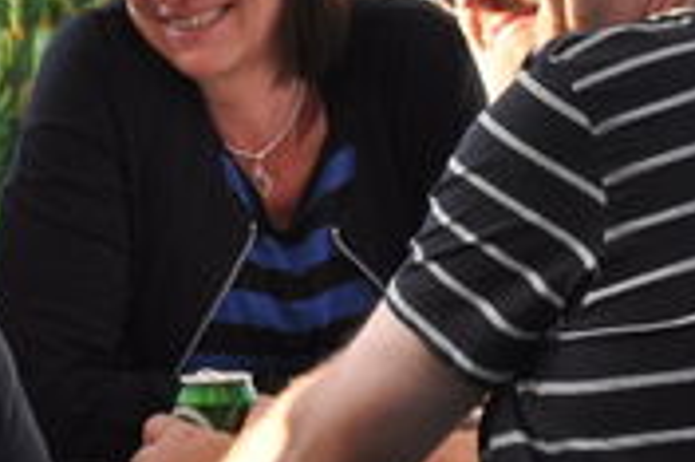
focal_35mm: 510
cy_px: -523
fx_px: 9842
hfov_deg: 4.0
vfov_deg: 2.7
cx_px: 1303
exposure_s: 1/80
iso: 320
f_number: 6.3
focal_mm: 75
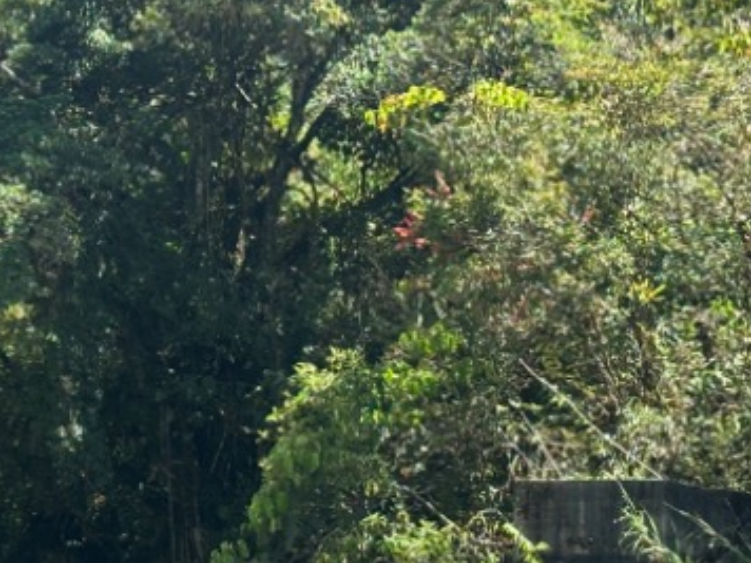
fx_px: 2994
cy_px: 504
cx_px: 89
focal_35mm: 138
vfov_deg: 10.7
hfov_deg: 14.2
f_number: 1.78
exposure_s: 1/1395
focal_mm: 6.86
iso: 64
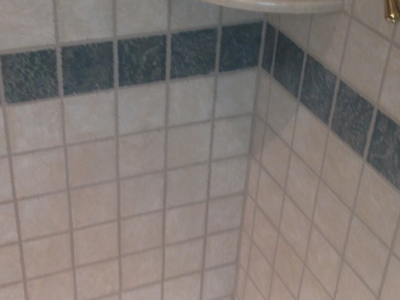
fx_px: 740
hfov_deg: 30.2
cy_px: 159
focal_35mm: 64
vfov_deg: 22.9
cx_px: 184
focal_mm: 4.28
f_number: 2.4
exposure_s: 1/20
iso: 80
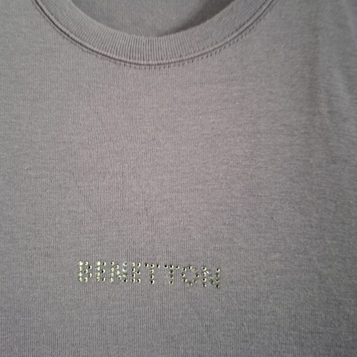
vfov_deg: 56.9
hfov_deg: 57.3
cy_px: 144
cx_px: 179
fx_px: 327
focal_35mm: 28
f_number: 1.8
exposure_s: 1/24
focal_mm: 5.54
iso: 400
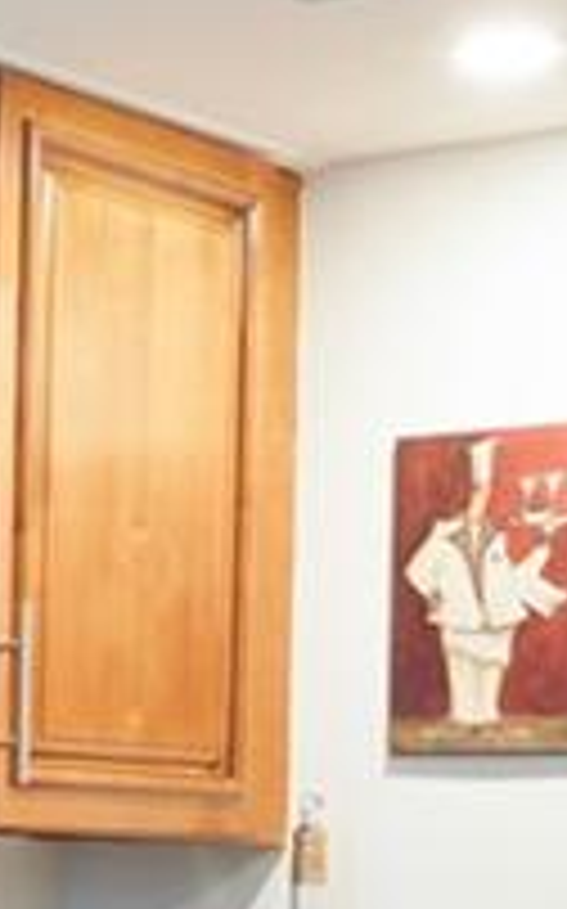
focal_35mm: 129
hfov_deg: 9.9
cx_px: -248
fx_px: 3194
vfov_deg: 15.8
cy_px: 945
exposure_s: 2.5
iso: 100
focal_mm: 16
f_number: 8
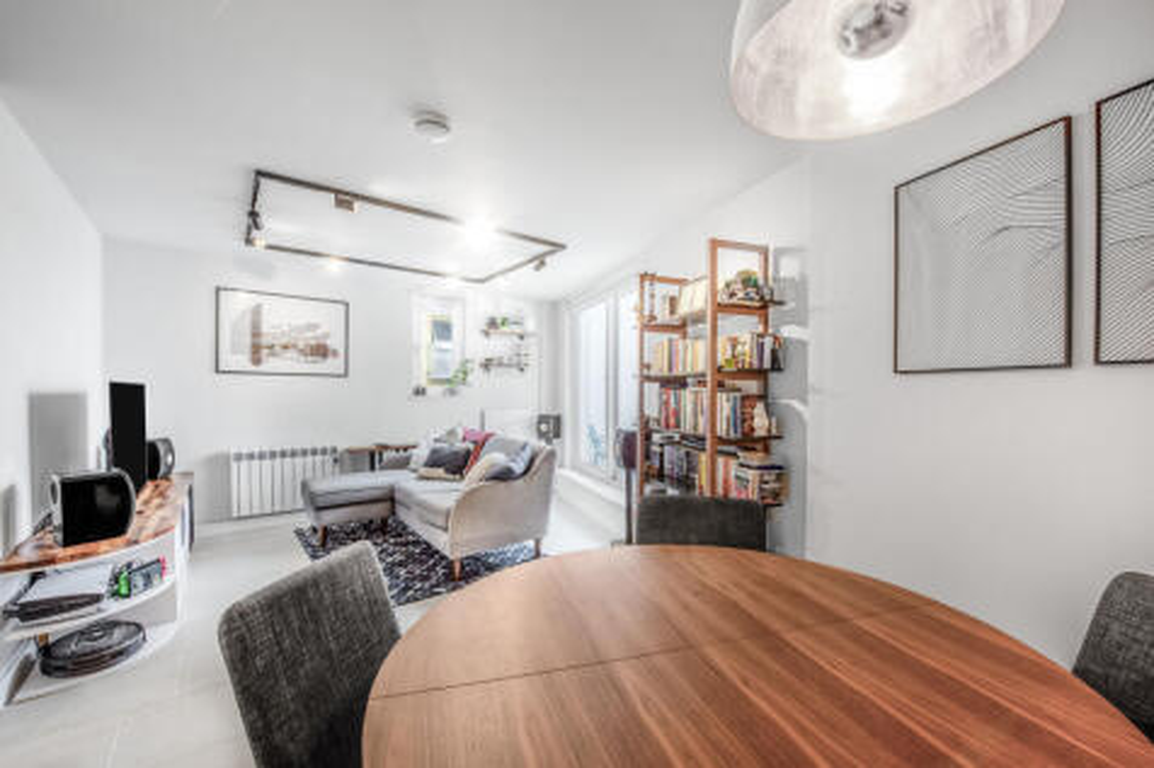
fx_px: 449
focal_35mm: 14
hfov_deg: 104.3
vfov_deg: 81.2
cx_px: 577
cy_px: 384
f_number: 7.1
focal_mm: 14
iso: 100
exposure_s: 1/8
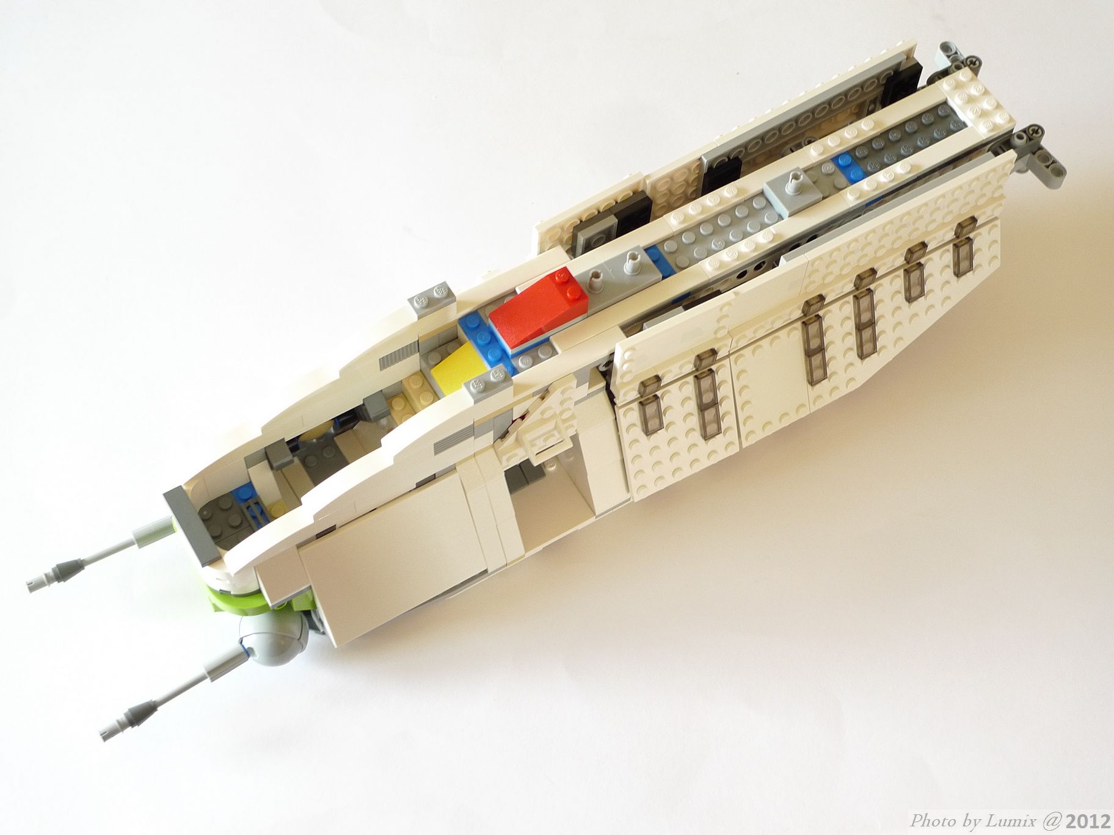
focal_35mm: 52
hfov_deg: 36.8
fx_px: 1673
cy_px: 418
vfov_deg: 28.0
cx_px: 557
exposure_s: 1/10
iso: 200
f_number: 3.2
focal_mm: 11.1
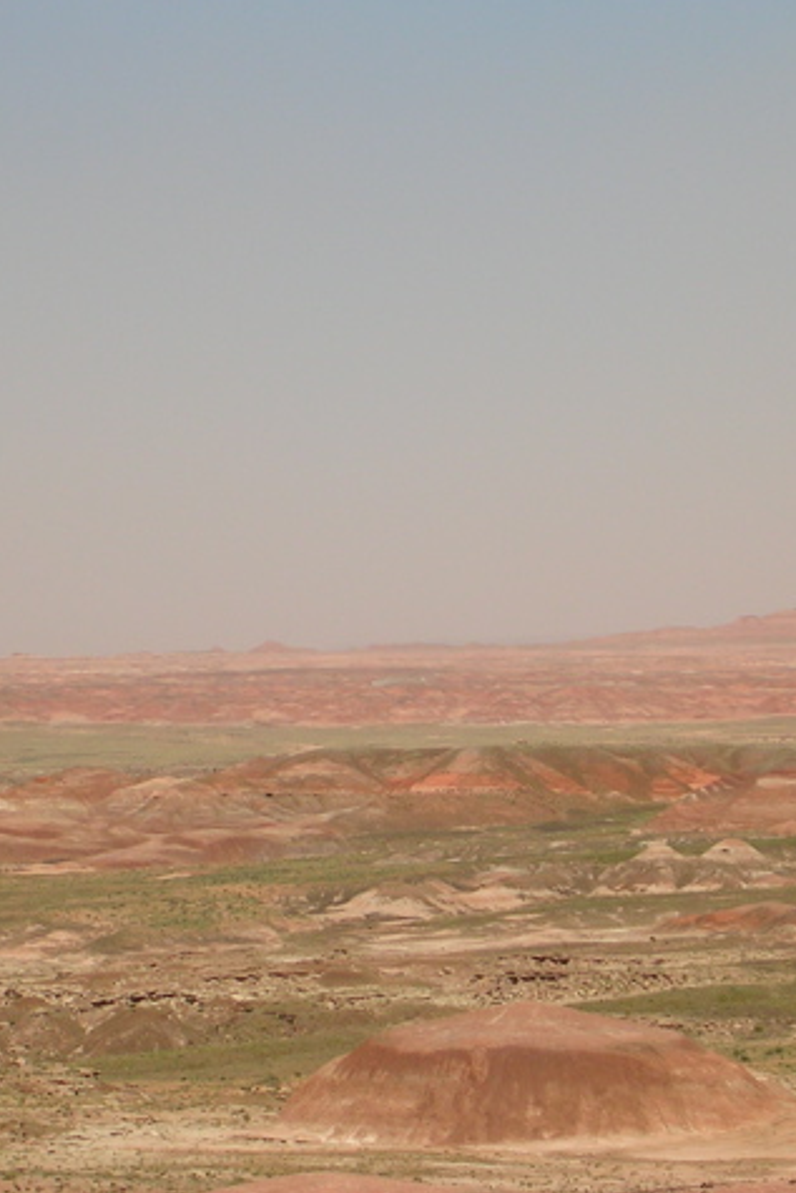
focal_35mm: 161
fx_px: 5336
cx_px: 384
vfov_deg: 12.8
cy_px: 593
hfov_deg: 8.5
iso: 50
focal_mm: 17.4
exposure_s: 1/596
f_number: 4.9
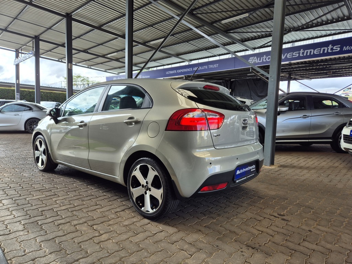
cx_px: 176
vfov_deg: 58.9
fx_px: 234
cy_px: 132
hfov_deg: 73.9
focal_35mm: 23
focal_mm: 5.4
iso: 25
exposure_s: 1/425
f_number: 1.8
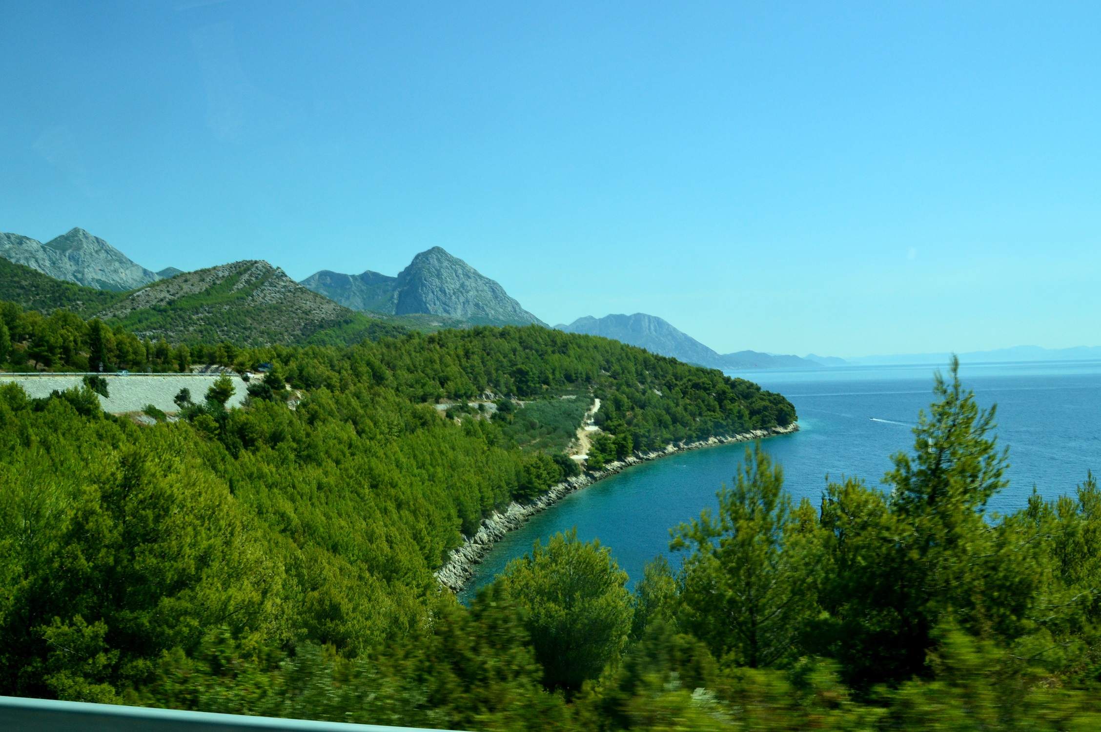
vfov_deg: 47.8
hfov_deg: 67.4
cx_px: 550
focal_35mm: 27
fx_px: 825
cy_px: 366
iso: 400
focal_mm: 18
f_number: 10
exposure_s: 1/200
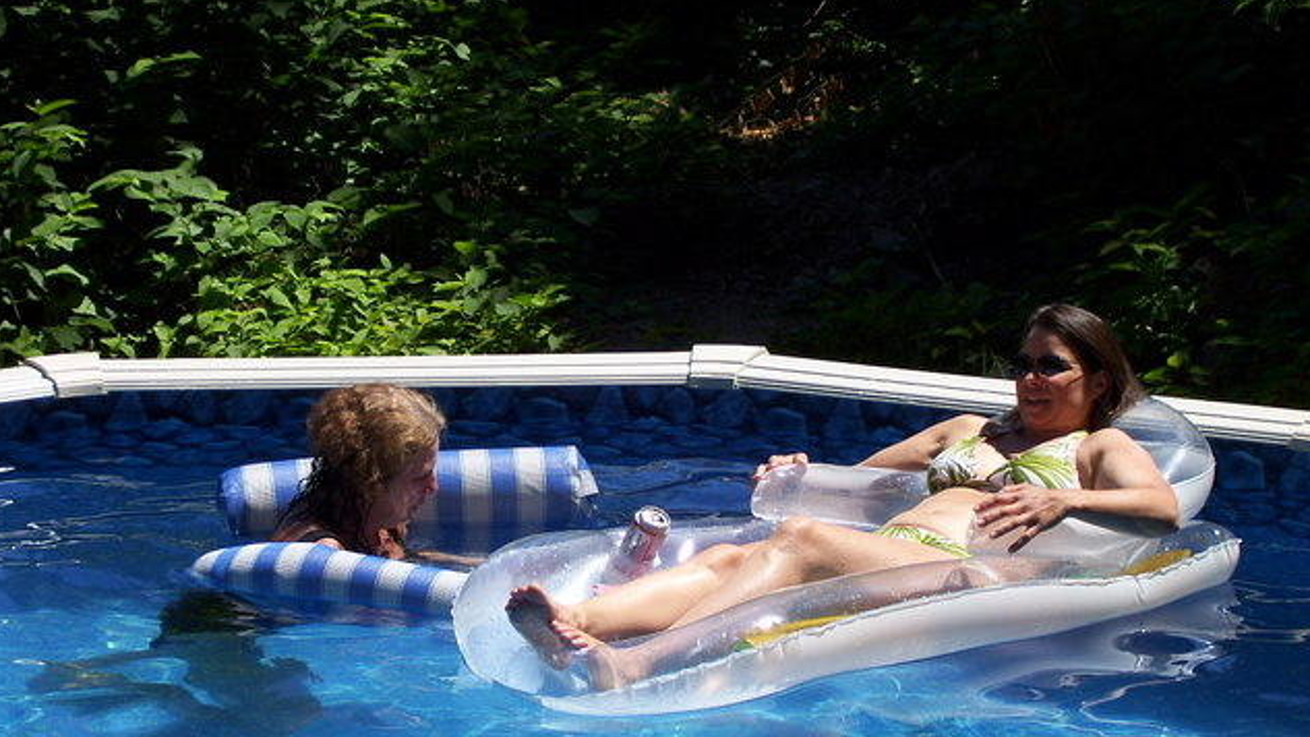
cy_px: 422
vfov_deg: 10.2
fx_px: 4133
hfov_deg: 18.0
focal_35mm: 119
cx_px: 654
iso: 80
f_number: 4.6
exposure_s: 1/500
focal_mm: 18
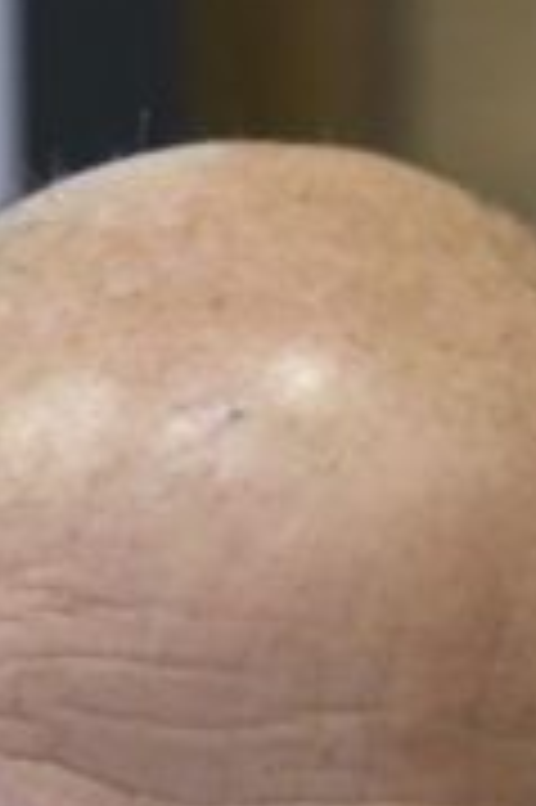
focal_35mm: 1029
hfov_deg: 1.3
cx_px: 279
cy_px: 1126
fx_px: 23024
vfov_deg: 2.0
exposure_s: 1/125
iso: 4000
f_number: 5
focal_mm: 160
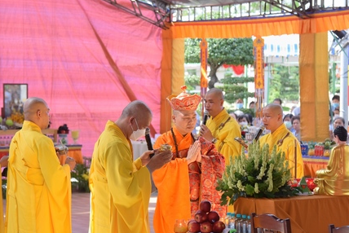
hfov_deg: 15.9
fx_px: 1251
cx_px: 190
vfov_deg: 10.6
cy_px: 119
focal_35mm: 129
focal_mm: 85
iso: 160
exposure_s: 1/125
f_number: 4.5
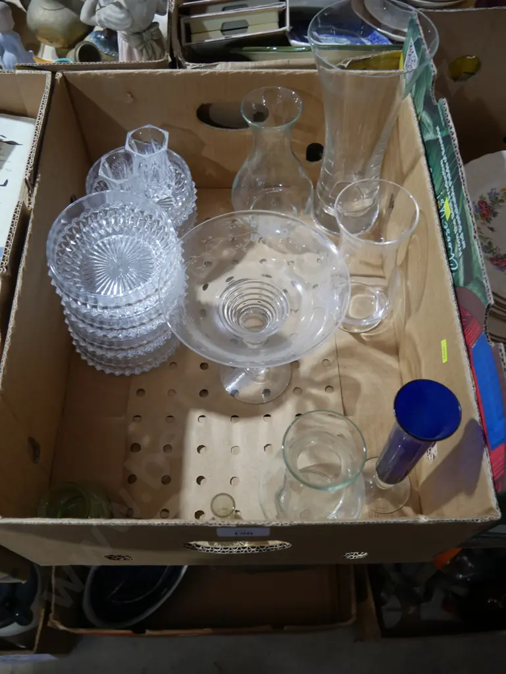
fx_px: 623
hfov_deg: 44.2
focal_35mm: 32
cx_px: 253
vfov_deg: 56.8
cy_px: 337
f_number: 3.6
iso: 500
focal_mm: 16
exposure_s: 1/60
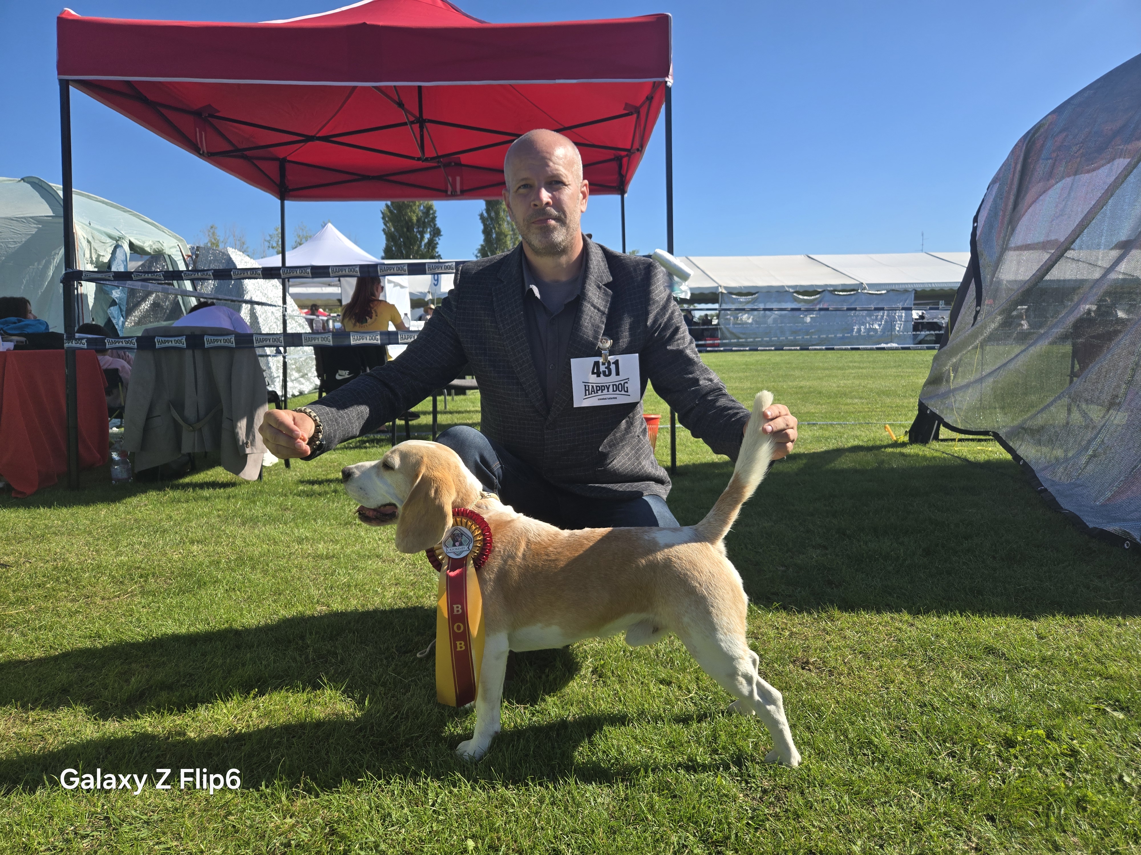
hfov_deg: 73.9
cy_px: 428
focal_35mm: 23
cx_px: 570
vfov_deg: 58.9
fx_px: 758
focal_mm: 5.4
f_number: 1.8
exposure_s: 1/2921
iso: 50
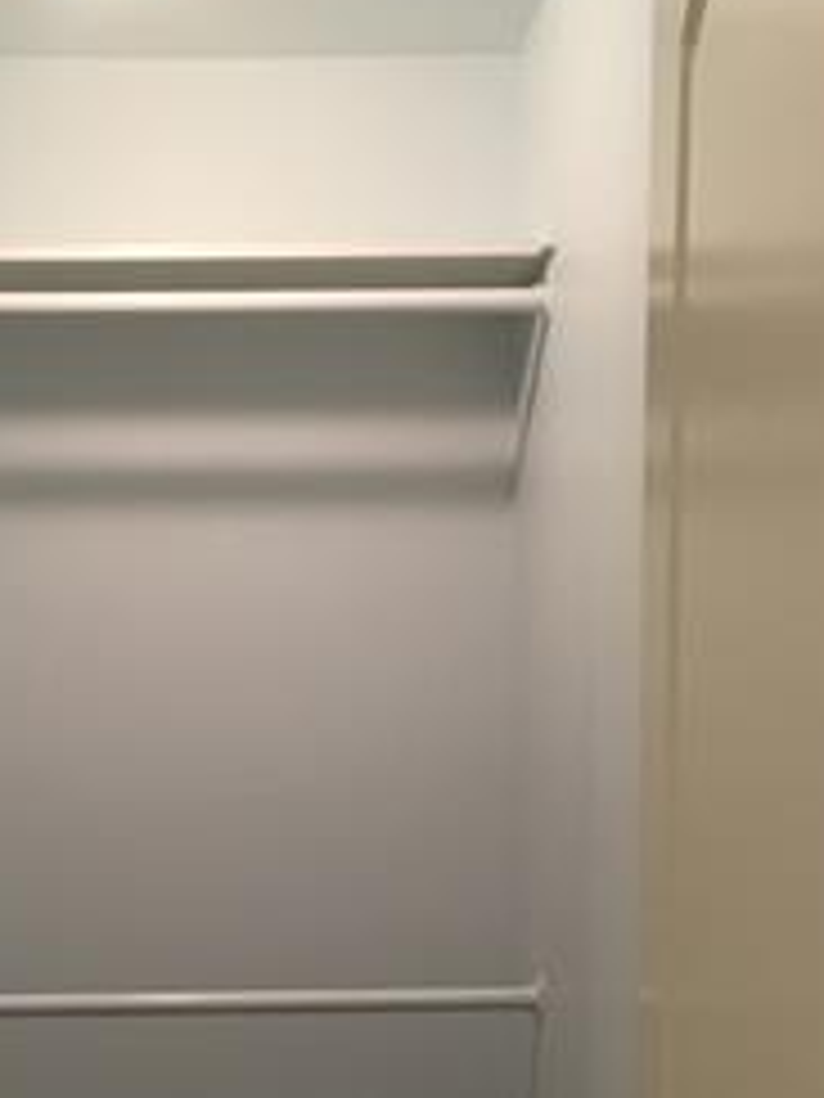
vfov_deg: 32.9
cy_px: 873
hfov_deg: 25.5
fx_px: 1809
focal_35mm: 57
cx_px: 261
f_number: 2.2
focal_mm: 4.15
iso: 125
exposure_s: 1/30
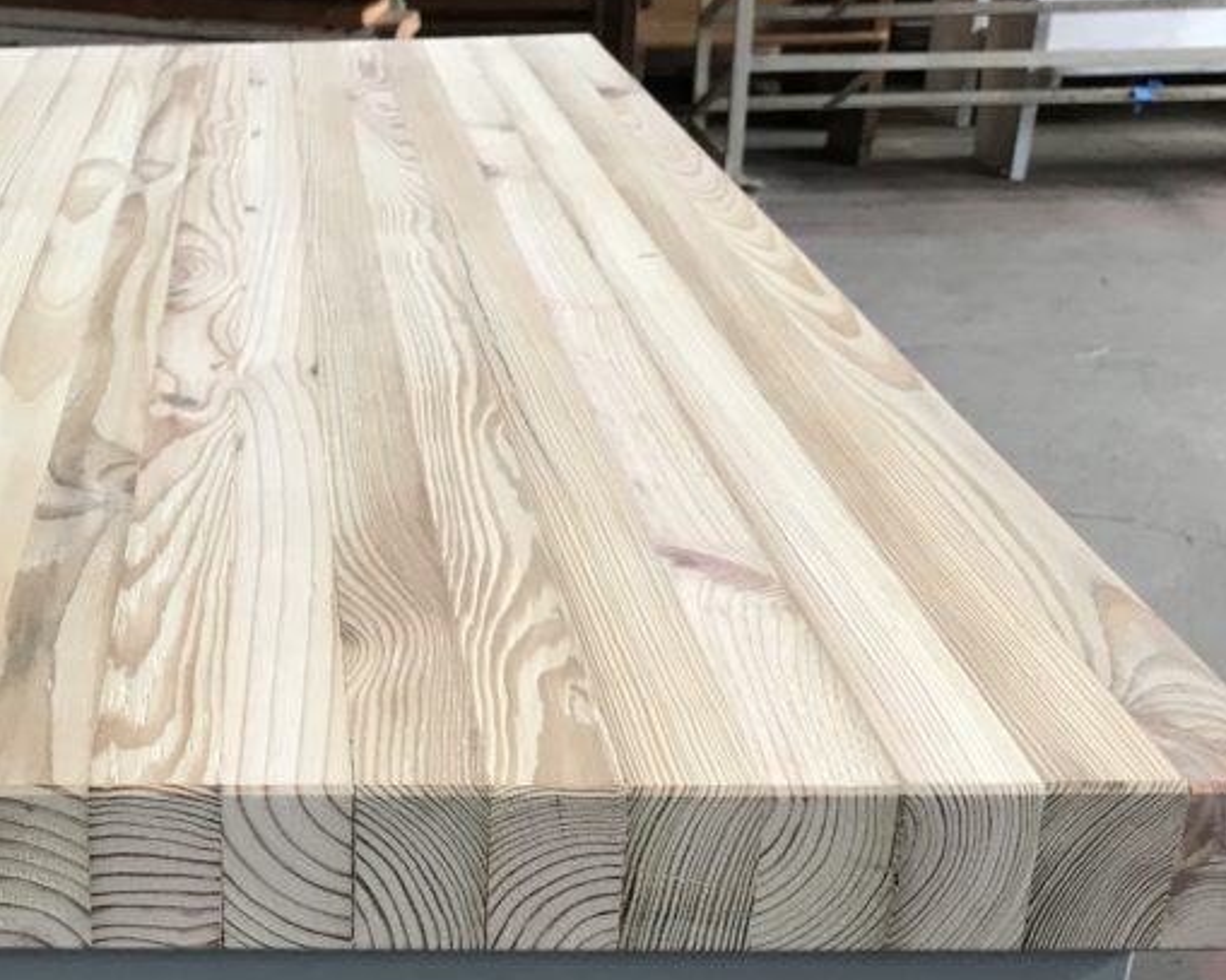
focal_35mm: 55
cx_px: 188
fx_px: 1995
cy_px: 660
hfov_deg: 32.9
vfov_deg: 27.4
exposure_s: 1/24
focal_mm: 3.99
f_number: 1.8
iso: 32
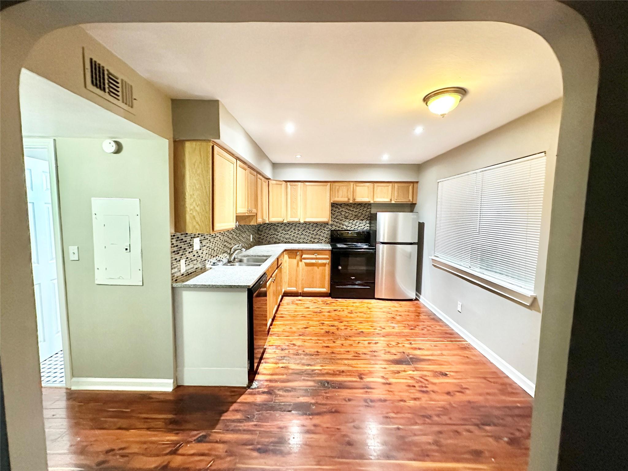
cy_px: 236
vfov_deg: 85.7
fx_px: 254
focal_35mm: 14
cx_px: 314
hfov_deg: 102.1
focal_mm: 2.22
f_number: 2.2
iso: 1000
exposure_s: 1/60
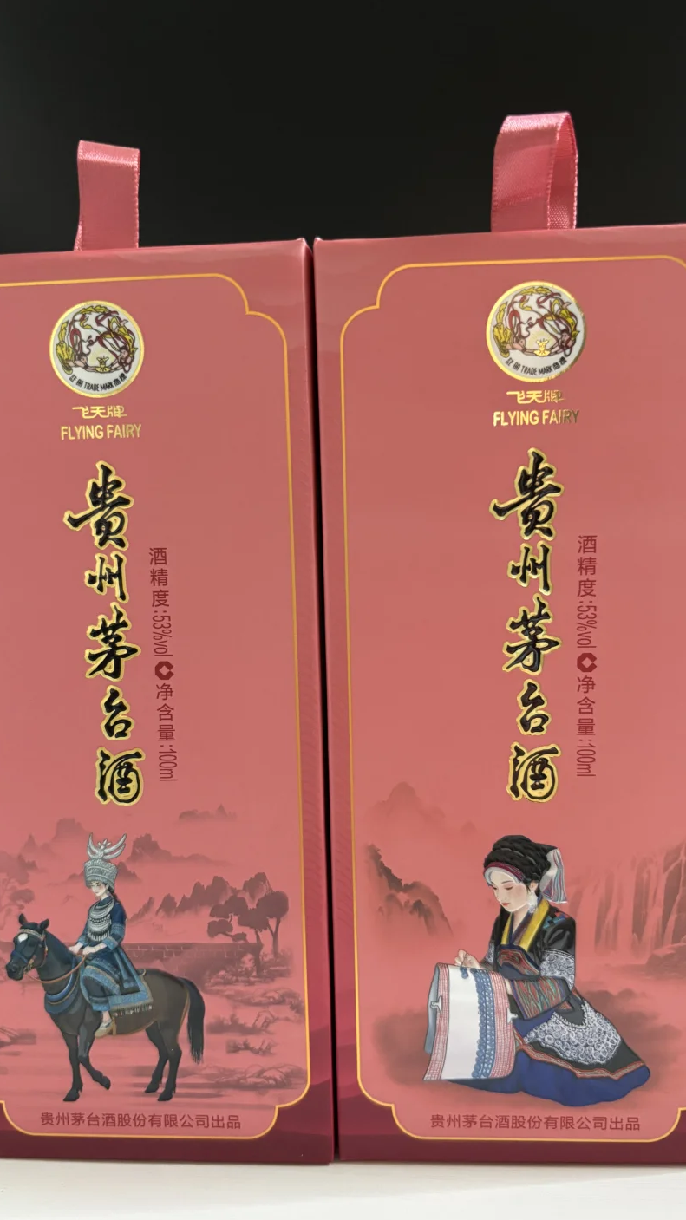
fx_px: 938
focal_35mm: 29
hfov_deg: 40.2
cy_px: 623
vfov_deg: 66.1
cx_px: 339
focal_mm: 5.96
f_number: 1.6
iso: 500
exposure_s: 1/50
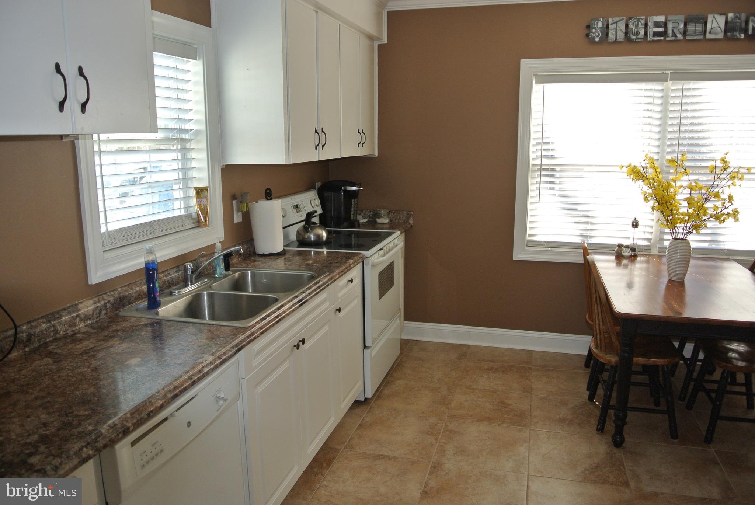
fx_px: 567
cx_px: 378
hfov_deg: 67.3
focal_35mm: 27
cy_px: 252
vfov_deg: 48.0
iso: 140
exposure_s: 1/60
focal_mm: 10
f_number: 3.5
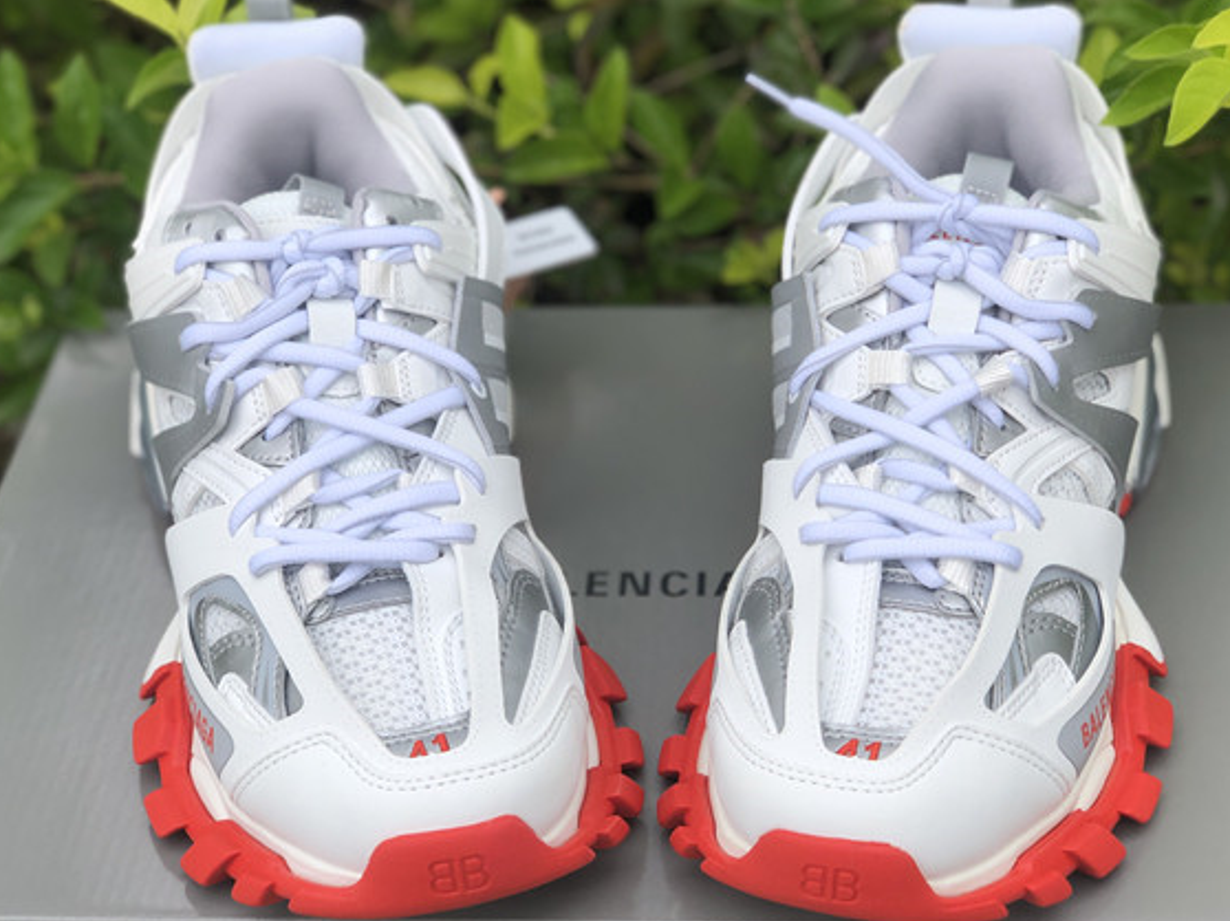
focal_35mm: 69
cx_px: 661
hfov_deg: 28.2
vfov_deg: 21.3
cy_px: 506
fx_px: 2451
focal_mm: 6
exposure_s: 1/239
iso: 16
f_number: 2.4
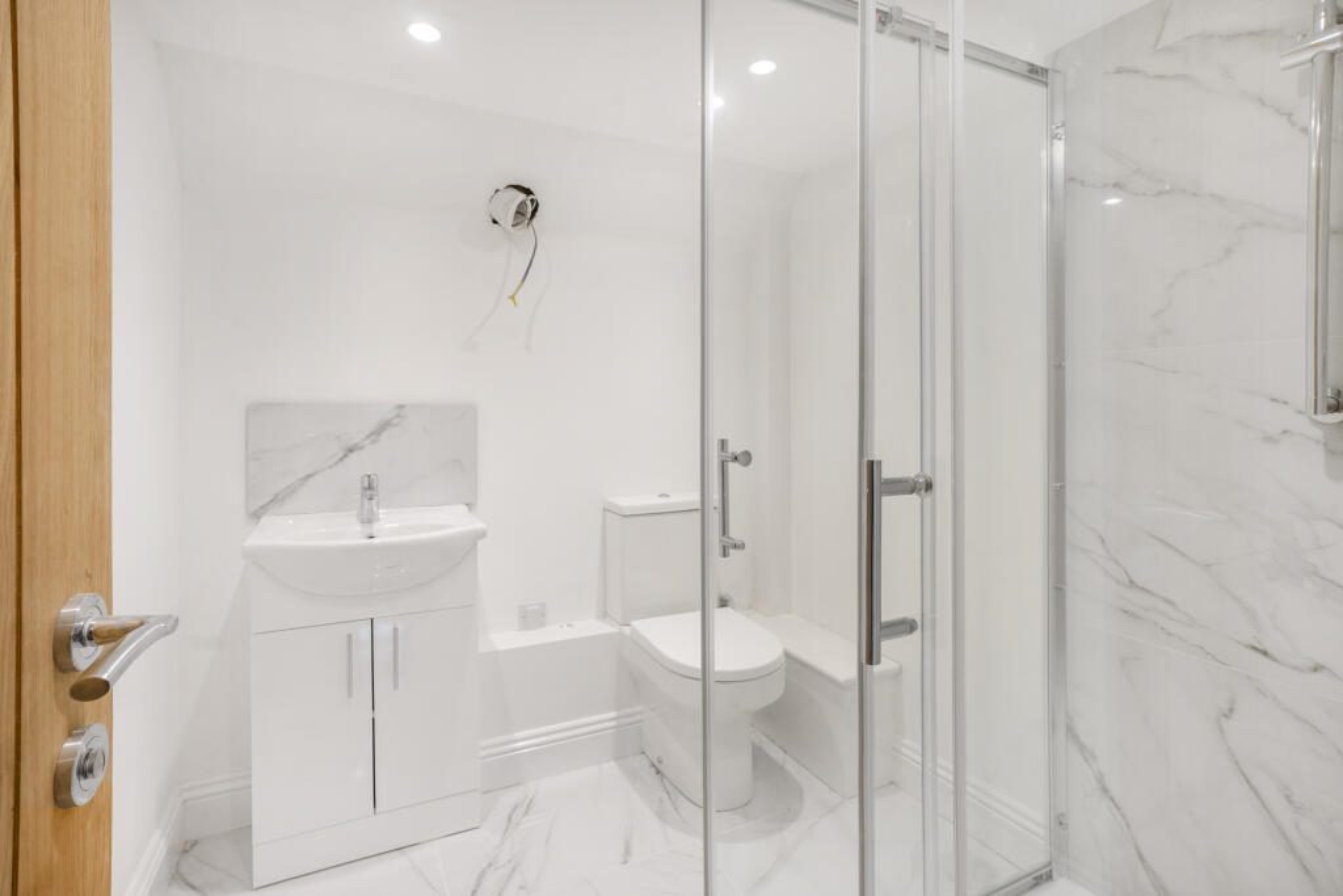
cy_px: 448
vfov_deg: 69.5
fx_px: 645
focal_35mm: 17
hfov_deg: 92.3
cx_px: 672
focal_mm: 17.3
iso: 400
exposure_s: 1/40
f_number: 8
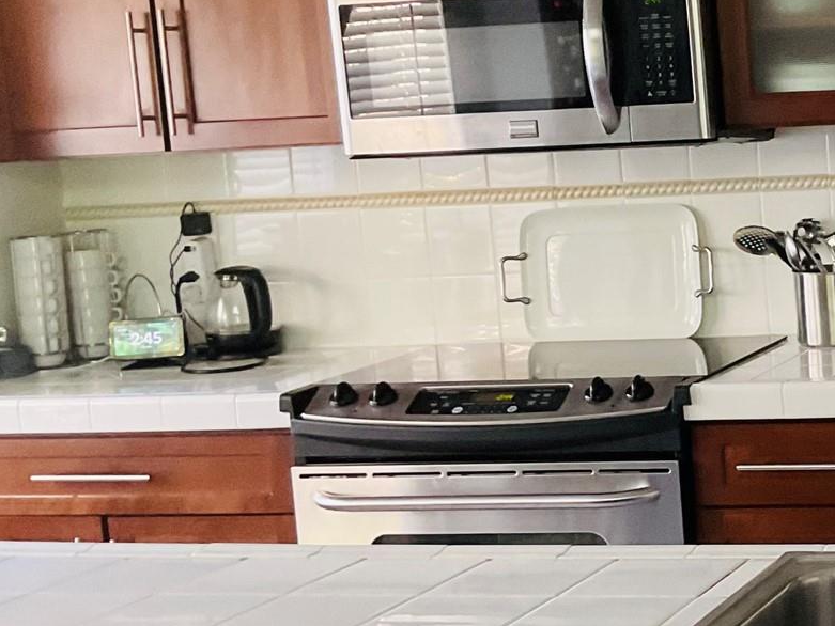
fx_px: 1834
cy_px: 303
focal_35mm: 76
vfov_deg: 19.4
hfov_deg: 23.5
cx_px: 990
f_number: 1.8
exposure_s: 1/60
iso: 200
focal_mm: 3
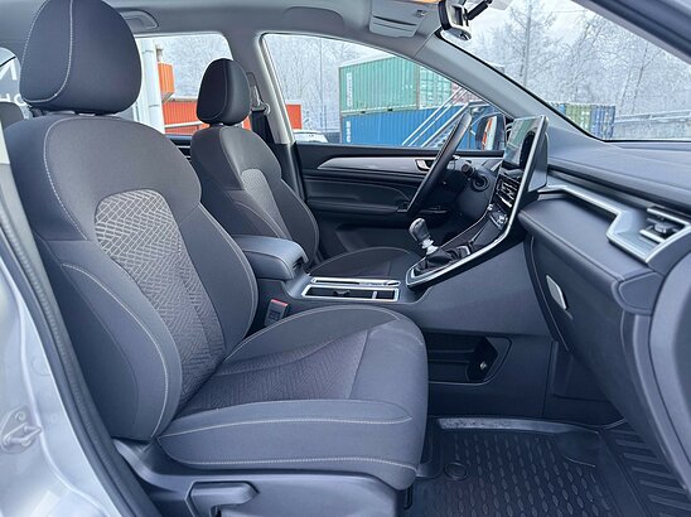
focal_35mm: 24
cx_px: 346
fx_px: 479
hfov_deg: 71.6
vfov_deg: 56.7
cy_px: 258
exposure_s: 1/60
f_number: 1.78
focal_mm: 6.76
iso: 250
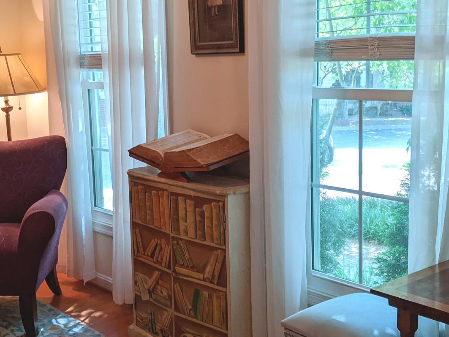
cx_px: 214
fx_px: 675
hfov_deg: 36.8
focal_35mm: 52
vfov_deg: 28.0
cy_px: 173
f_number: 1.8
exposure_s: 1/59.9
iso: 54
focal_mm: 4.44
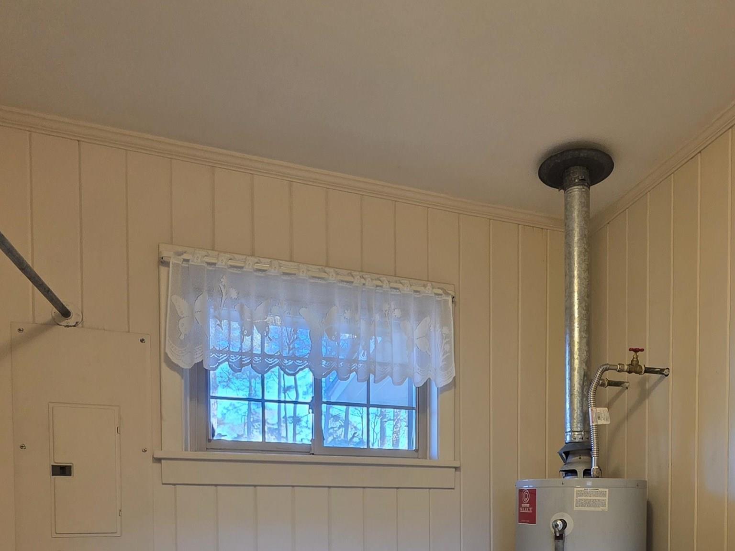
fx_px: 552
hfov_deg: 66.1
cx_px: 467
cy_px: 520
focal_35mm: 26
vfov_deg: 46.5
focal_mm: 2.2
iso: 250
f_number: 1.9
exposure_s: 1/60
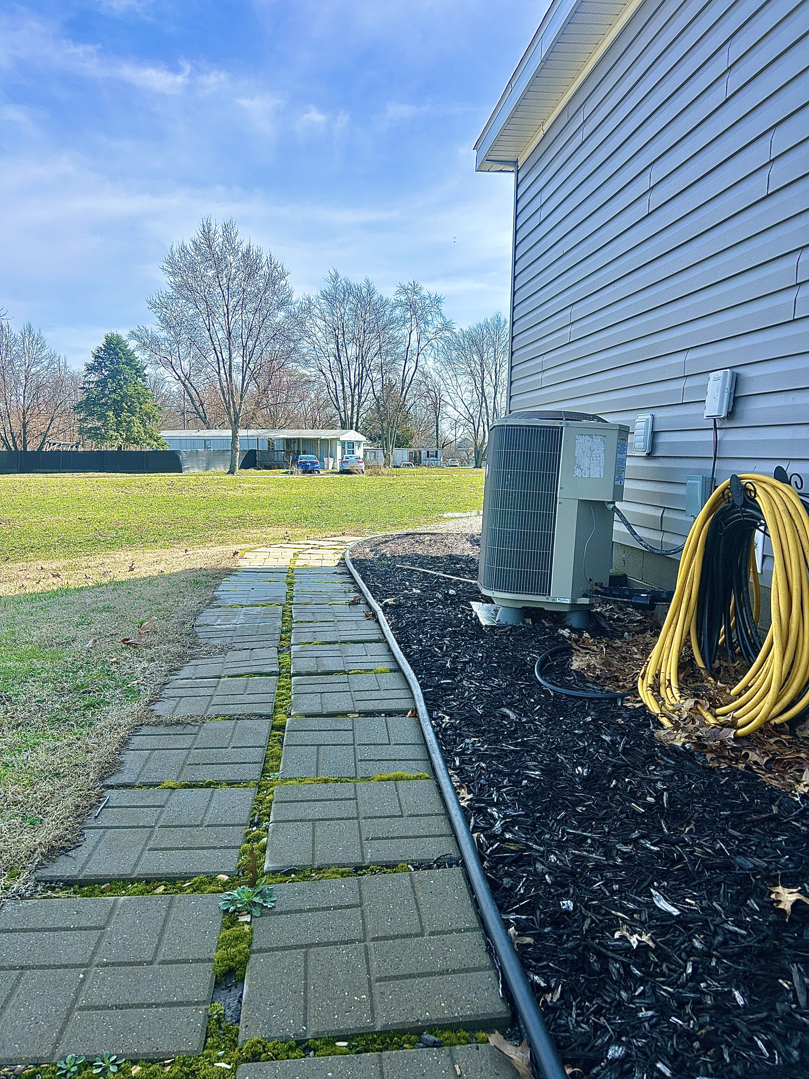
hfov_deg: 53.1
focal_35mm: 26
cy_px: 540
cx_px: 404
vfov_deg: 67.3
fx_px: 810
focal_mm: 5.7
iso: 50
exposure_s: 1/2994
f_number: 1.5
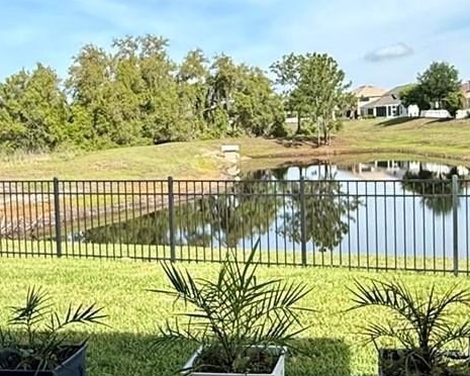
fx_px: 654
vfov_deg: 32.1
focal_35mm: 47
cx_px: 252
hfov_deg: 39.5
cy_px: 171
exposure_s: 1/1795
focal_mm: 2.22
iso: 50
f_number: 2.2
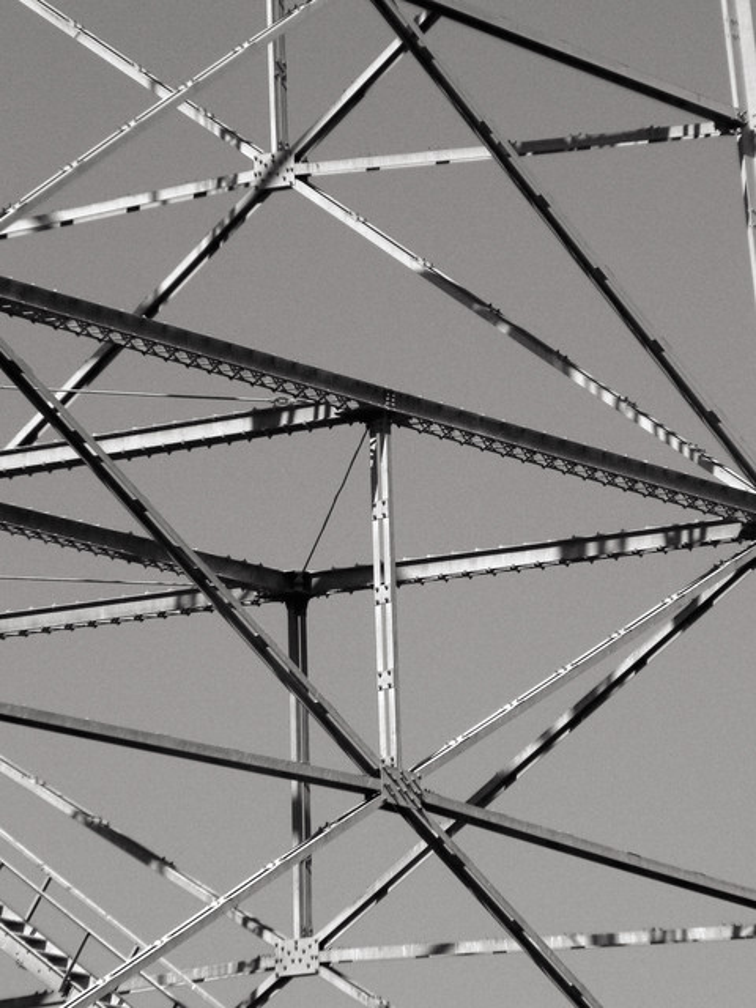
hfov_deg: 3.4
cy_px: 504
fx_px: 12580
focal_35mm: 432
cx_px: 378
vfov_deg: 4.6
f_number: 6.5
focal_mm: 72
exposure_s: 1/200
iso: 80
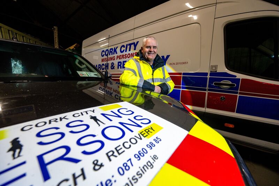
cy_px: 93
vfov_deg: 81.2
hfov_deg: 104.3
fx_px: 108
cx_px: 140
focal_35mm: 14
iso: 2000
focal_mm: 14
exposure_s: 1/60
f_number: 5
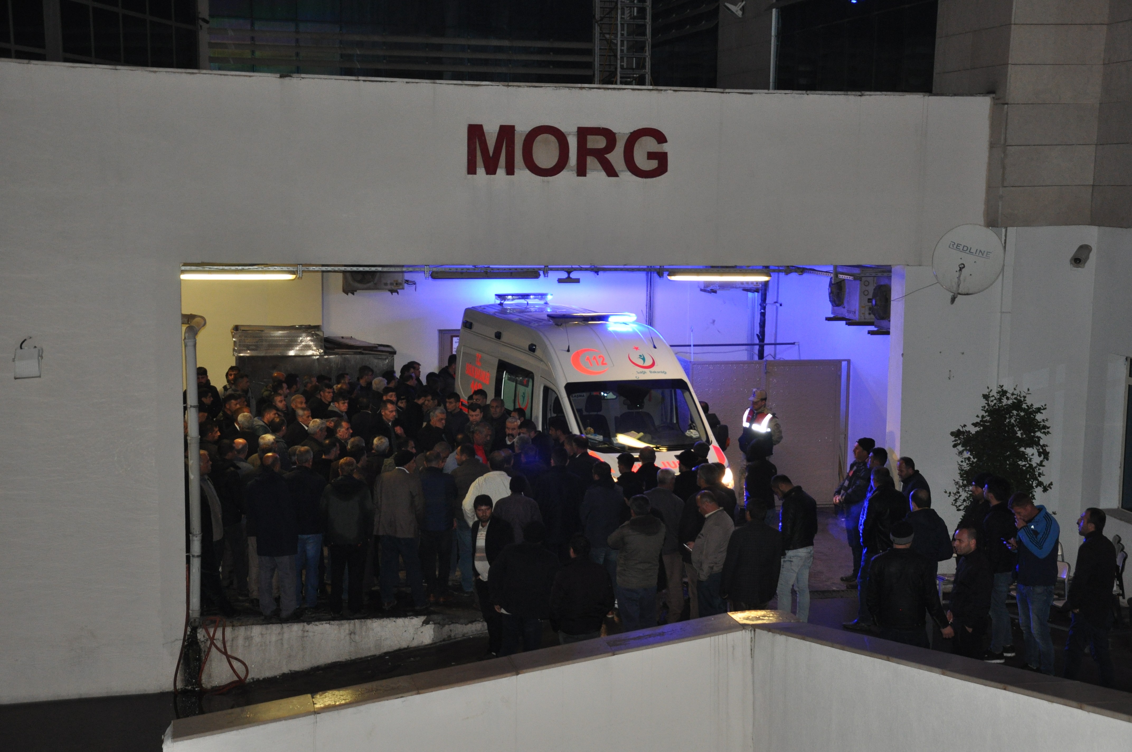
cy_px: 376
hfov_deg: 37.9
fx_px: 1649
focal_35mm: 52
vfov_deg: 25.7
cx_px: 566
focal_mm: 35
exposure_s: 1/60
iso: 800
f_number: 4.5
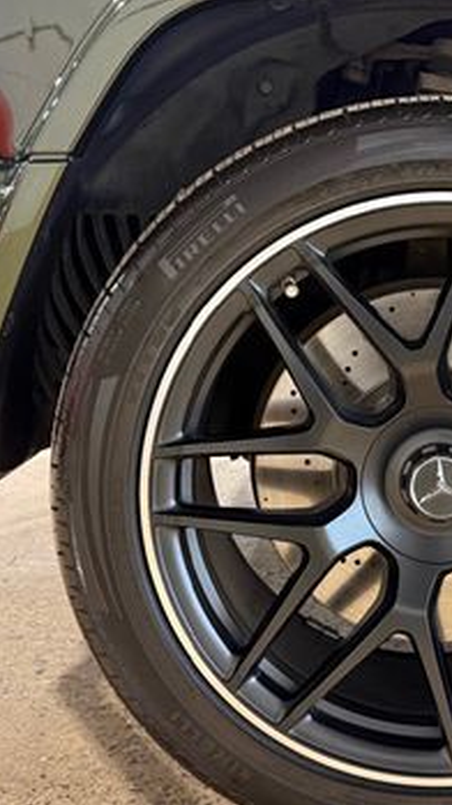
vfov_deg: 42.7
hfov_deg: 24.2
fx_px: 1024
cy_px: 330
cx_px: 401
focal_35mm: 48
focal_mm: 6.76
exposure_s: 1/60
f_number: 1.78
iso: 400
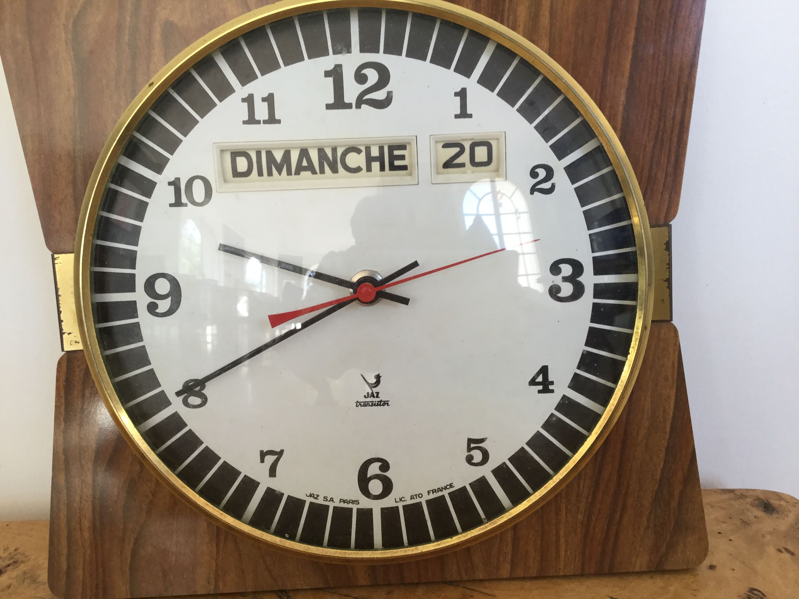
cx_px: 400
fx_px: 716
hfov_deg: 58.4
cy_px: 300
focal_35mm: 31
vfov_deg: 45.4
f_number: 2.4
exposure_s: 1/33
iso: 32
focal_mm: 3.3
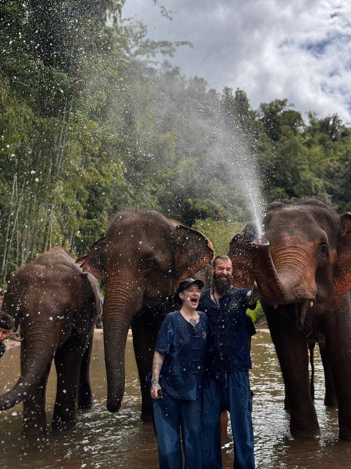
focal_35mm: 48
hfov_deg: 30.3
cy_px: 234
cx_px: 176
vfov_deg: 39.7
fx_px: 649
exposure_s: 1/2110
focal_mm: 6.76
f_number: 1.78
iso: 64
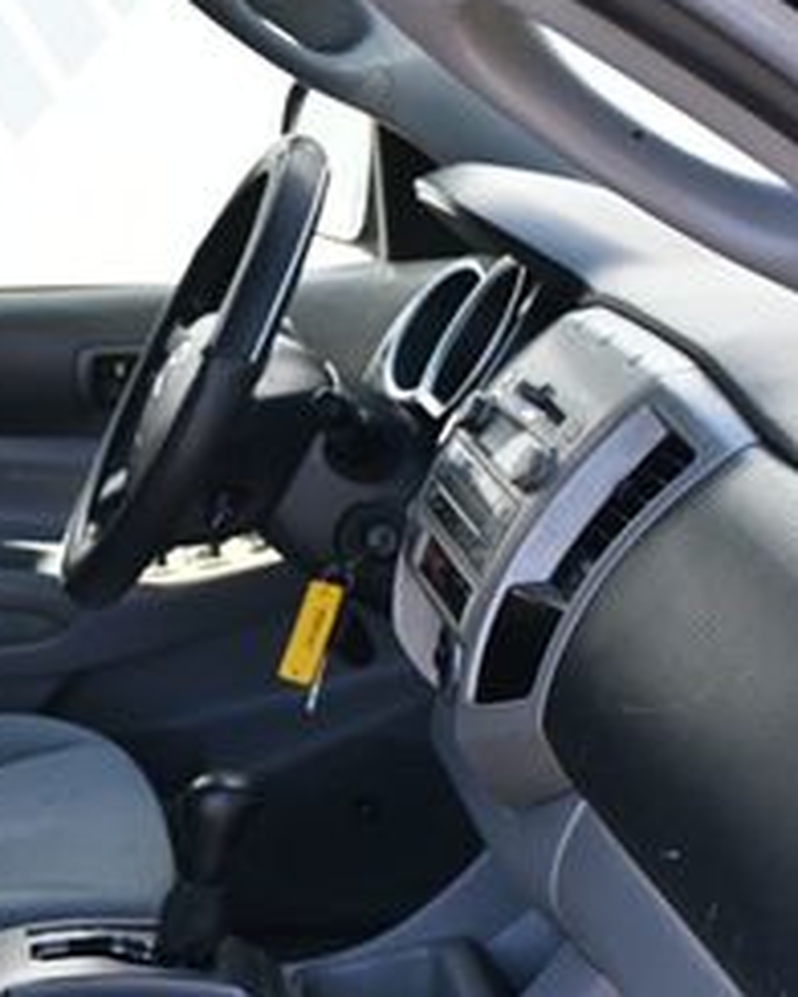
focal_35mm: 77
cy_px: 826
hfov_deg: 18.8
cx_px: -159
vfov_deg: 24.2
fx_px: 2280
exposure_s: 1/250
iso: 360
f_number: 4
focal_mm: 21
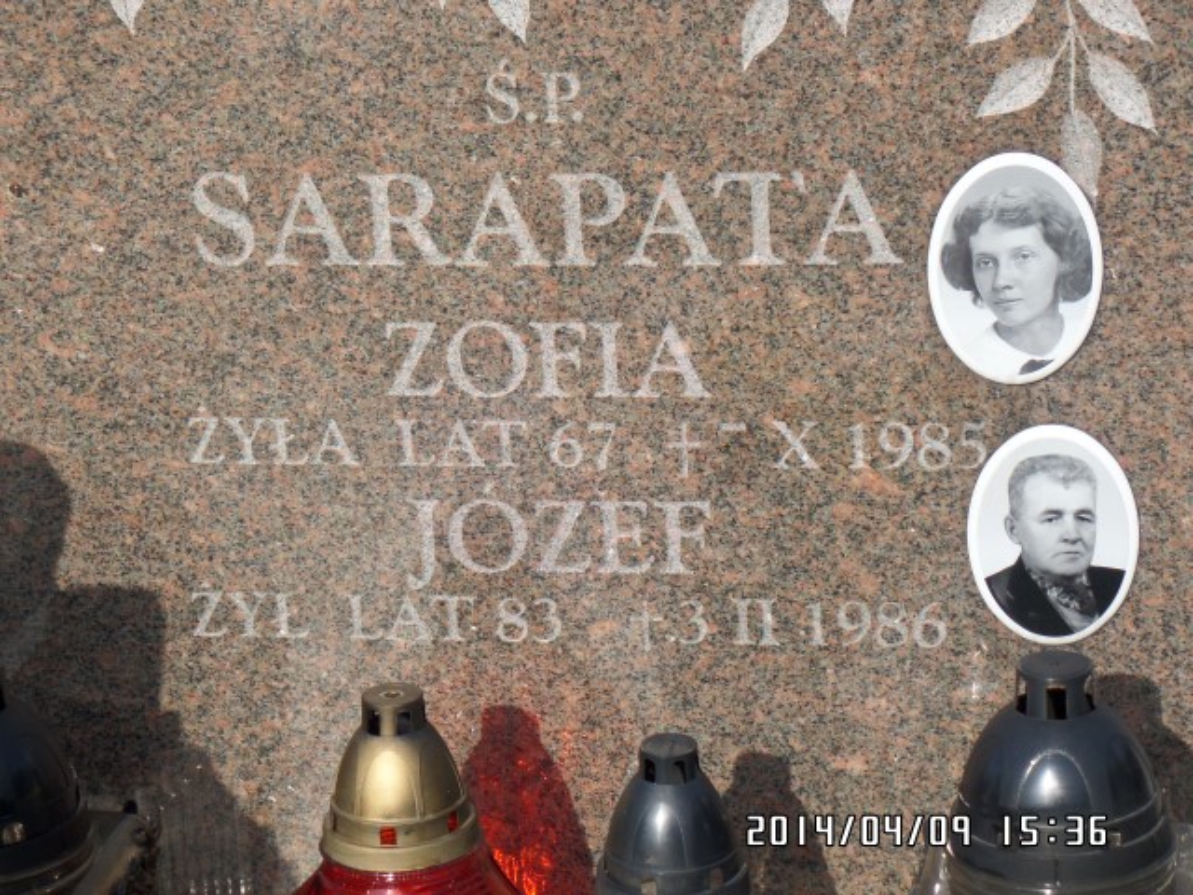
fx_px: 3929
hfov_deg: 17.3
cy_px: 448
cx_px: 596
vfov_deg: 13.0
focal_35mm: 114
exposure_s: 1/750
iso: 100
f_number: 4
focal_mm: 20.3
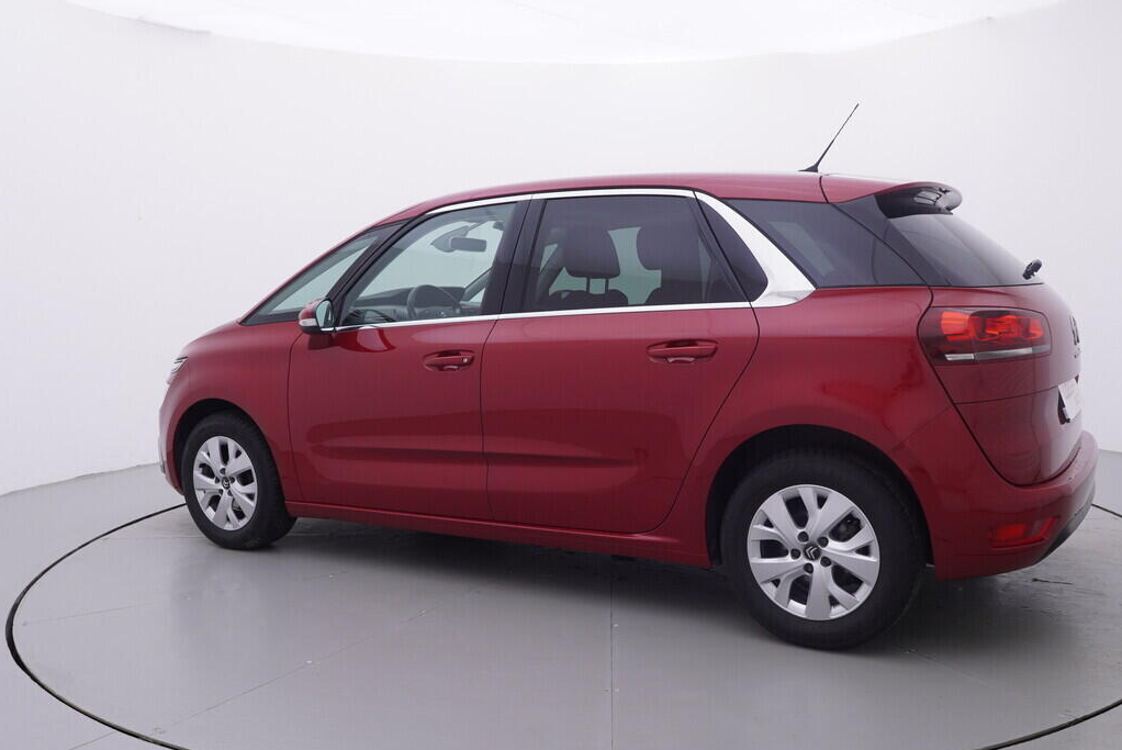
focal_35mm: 32
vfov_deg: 41.5
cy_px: 399
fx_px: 989
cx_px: 610
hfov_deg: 59.0
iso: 200
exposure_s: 1/80
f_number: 5
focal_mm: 15
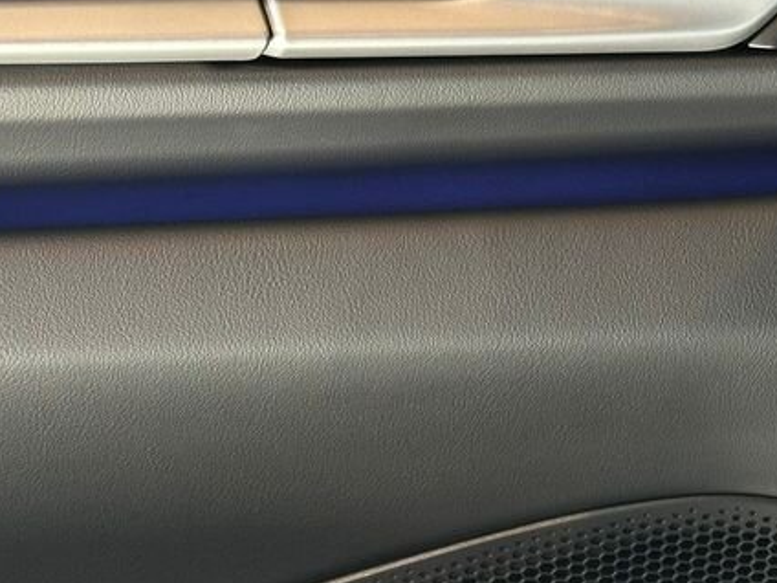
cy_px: 381
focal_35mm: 116
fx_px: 2604
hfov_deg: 16.8
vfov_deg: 12.8
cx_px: 658
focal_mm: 6.86
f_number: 1.78
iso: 100
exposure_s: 1/60
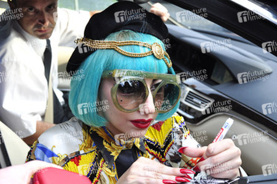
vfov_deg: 25.7
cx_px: 138
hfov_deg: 37.9
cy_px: 92
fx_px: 404
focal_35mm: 52
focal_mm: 35
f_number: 5.6
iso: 640
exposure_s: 1/320
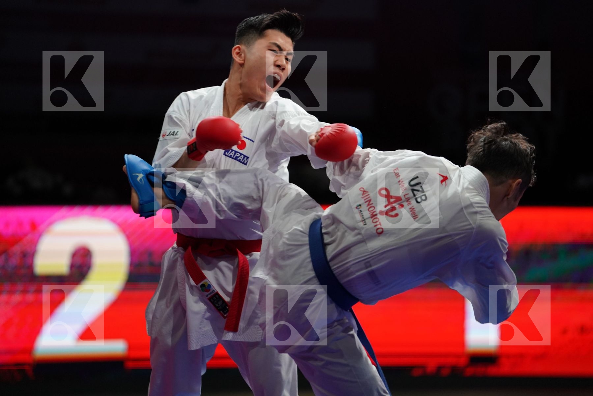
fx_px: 3294
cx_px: 296
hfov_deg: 10.3
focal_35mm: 200
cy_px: 198
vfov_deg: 6.9
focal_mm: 200
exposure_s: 1/1000
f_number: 2.8
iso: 2000
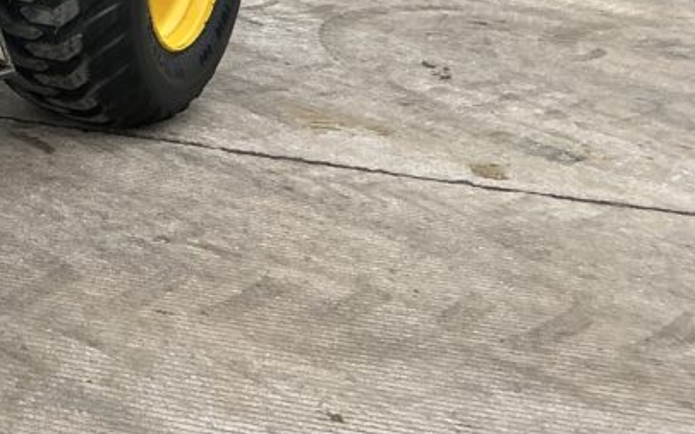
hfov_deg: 24.5
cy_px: -148
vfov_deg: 16.3
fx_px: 1420
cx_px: -170
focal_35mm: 75
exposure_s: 1/509
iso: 25
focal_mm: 3
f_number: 1.8
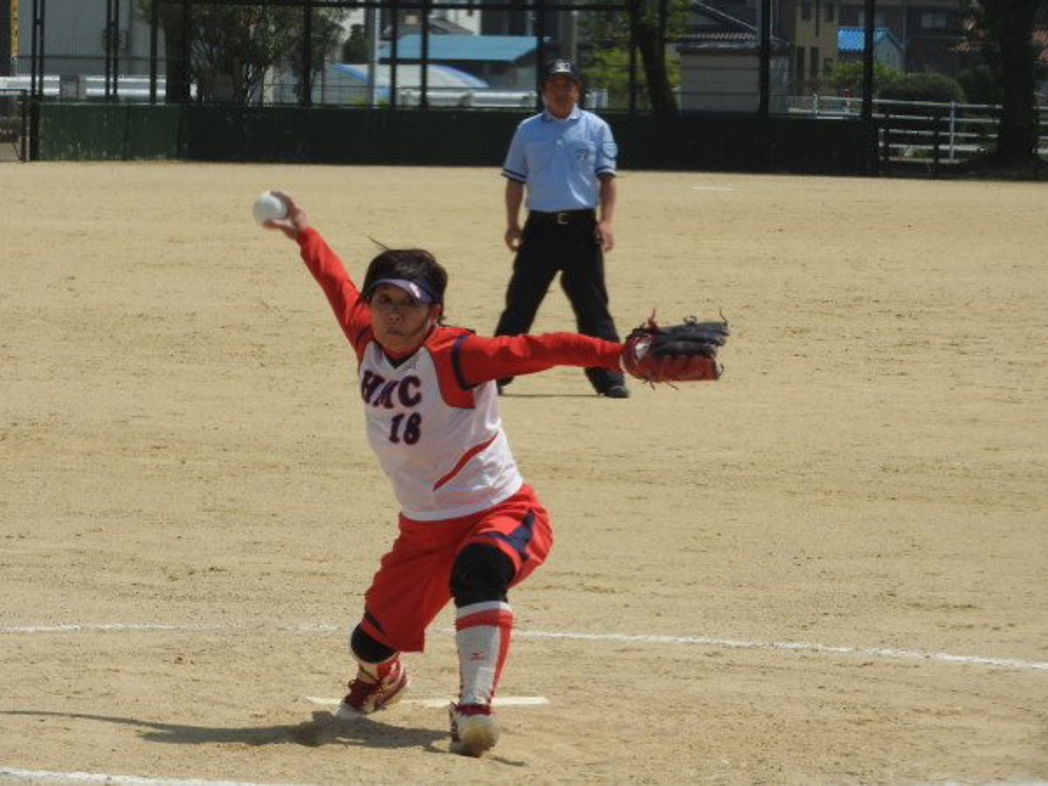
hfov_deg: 7.3
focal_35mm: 270
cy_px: 393
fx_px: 8174
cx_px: 524
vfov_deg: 5.5
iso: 100
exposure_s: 1/800
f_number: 5.5
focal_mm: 48.4
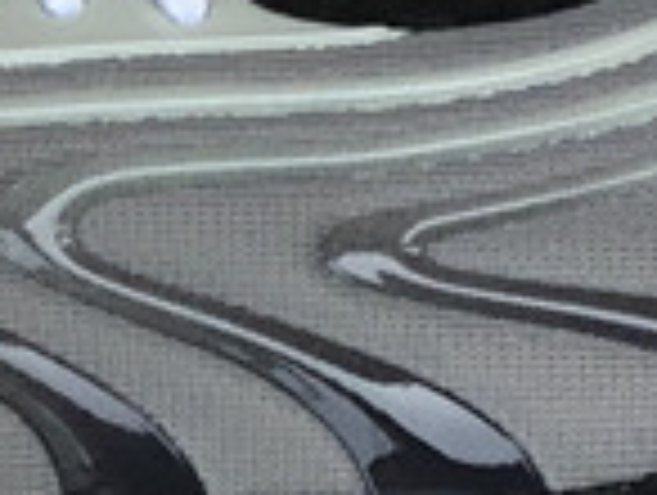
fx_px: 3631
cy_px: 371
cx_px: -130
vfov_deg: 7.8
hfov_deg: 10.2
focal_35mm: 191
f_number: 2.4
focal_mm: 3.3
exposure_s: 1/494
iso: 25
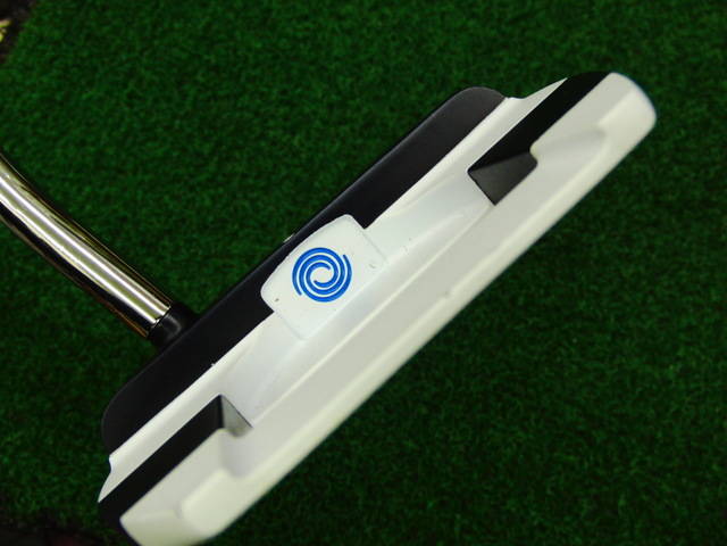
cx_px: 364
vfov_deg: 38.7
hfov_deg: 50.1
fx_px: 777
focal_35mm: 37
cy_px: 273
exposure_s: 1/80
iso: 320
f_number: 3.6
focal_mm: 6.42
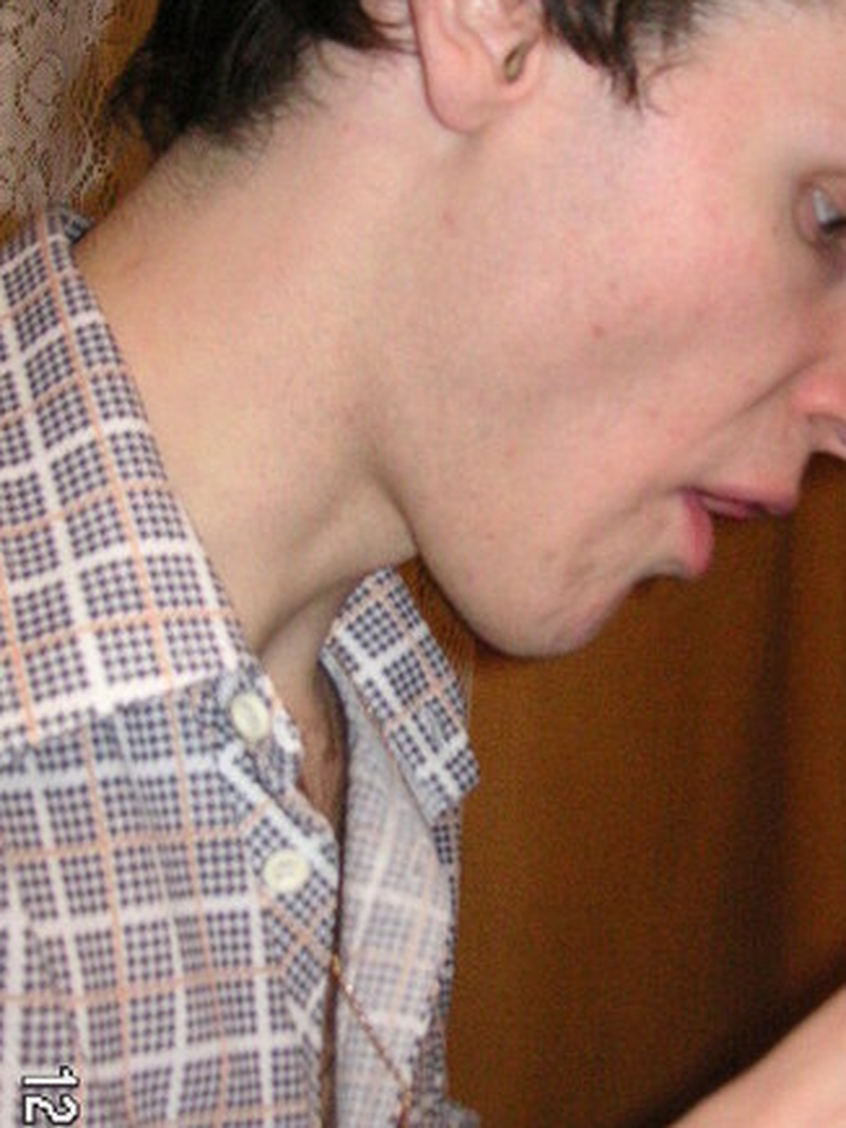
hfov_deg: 21.3
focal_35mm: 68
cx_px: 677
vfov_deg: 28.6
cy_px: 511
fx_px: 2217
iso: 160
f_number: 2.8
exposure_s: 1/45
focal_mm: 6.1
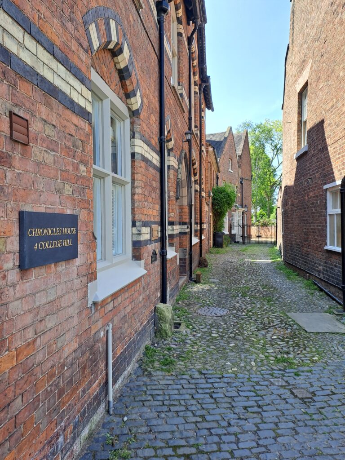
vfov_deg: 69.4
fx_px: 332
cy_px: 230
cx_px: 172
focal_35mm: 25
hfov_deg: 54.9
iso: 32
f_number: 1.8
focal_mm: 4.65
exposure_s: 1/359
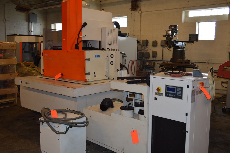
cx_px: 115
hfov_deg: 53.2
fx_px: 230
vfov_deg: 36.8
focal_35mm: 36
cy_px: 76
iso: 400
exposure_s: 1/80
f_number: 4
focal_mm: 24
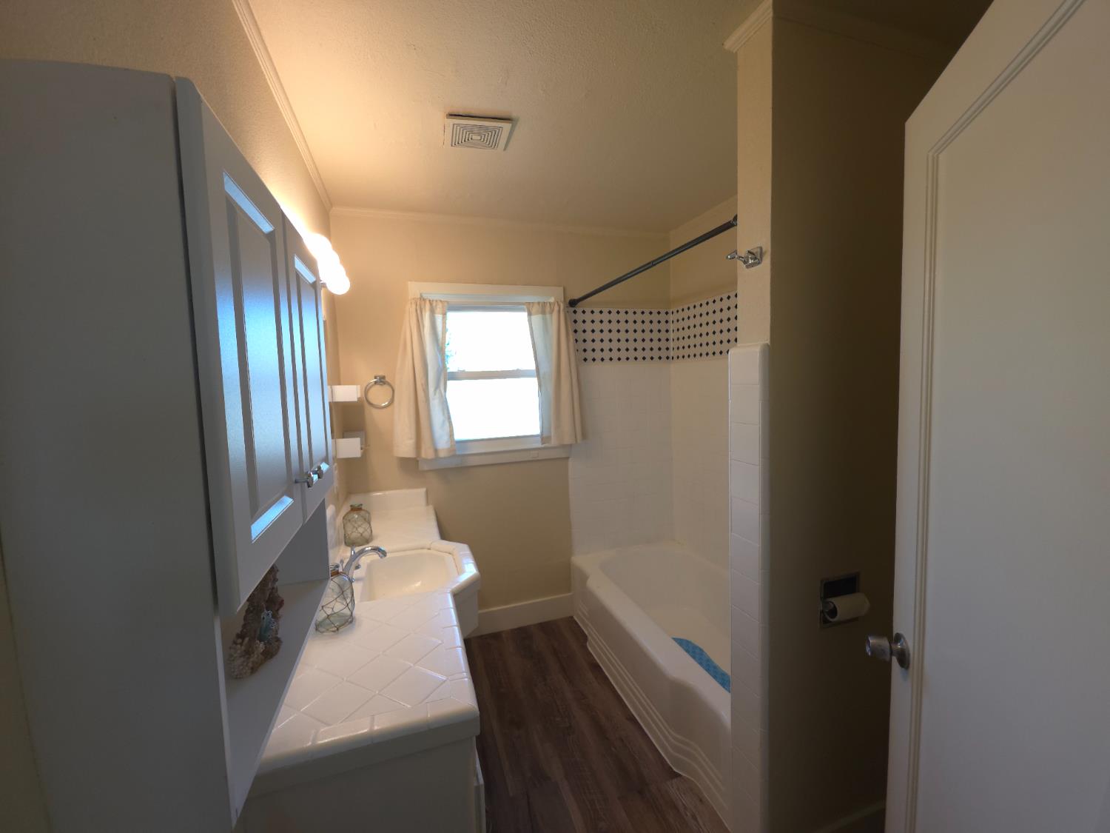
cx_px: 555
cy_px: 416
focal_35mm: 13
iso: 64
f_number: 1.9
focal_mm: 2.2
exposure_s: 1/30
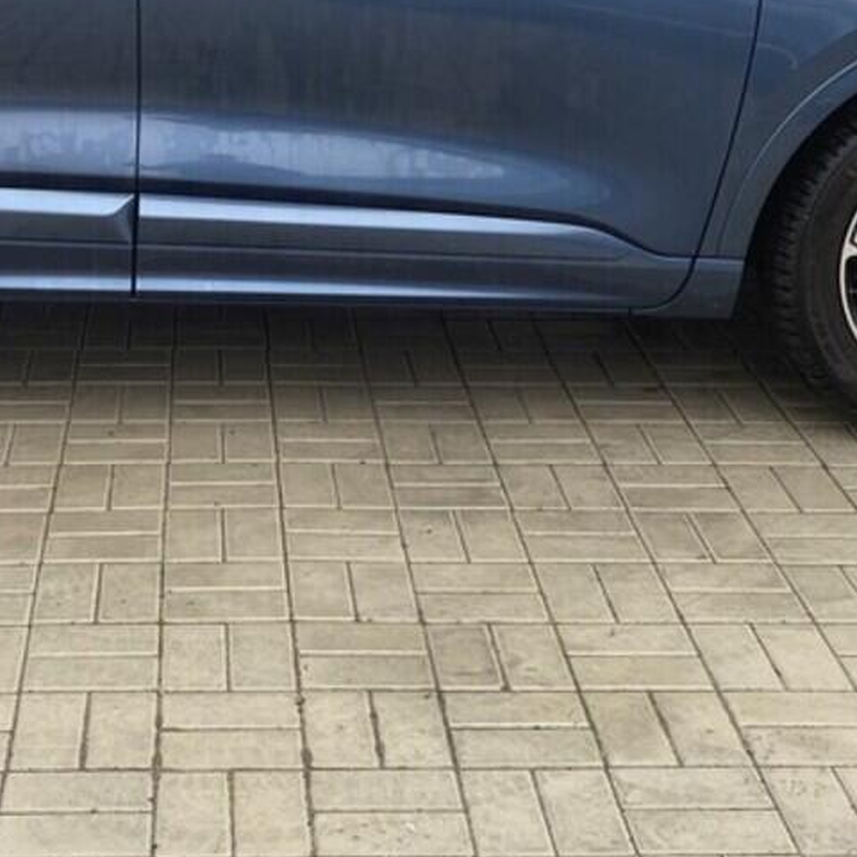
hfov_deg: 24.7
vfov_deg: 24.5
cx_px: 214
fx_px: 1933
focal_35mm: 69
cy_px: 143
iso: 32
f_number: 1.8
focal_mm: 4.25
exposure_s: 1/237
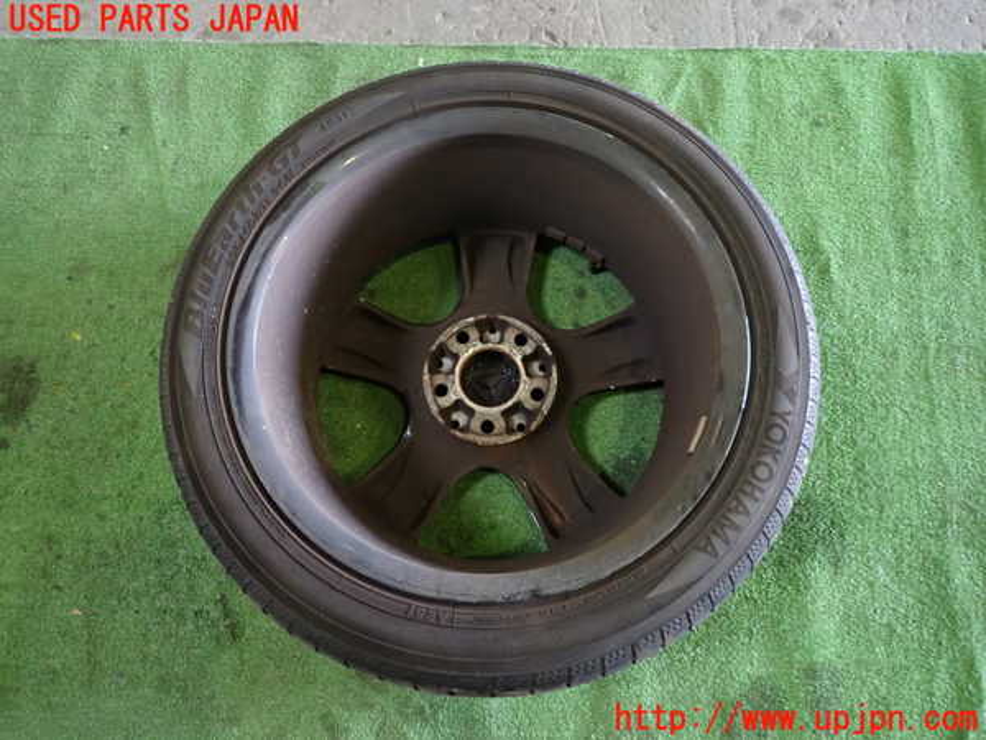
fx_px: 712
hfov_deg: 69.4
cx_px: 493
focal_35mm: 25
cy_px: 370
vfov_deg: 54.9
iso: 400
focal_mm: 4.5
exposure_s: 1/30
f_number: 2
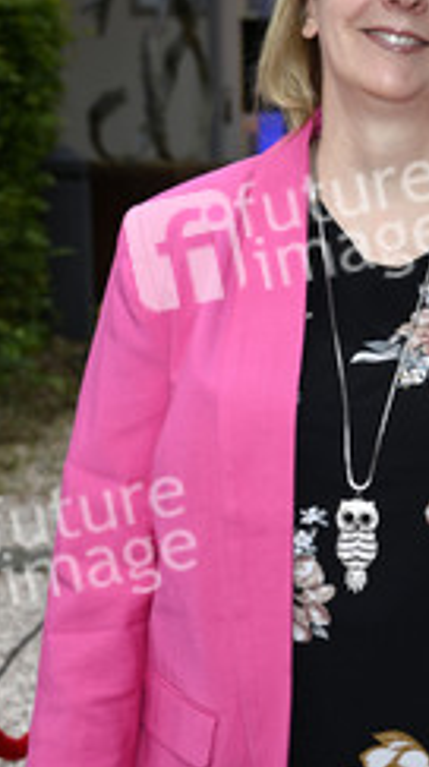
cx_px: 379
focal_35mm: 107
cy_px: 395
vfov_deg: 20.0
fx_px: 2172
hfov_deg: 11.2
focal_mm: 62
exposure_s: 1/250
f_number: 5.6
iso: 400
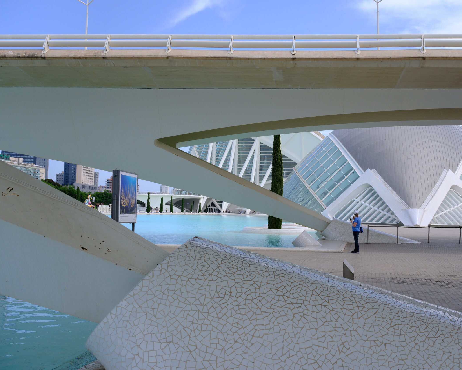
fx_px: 547
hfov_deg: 45.6
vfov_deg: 37.3
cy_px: 184
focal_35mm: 40
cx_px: 272
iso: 250
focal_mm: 23
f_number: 8
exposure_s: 1/350
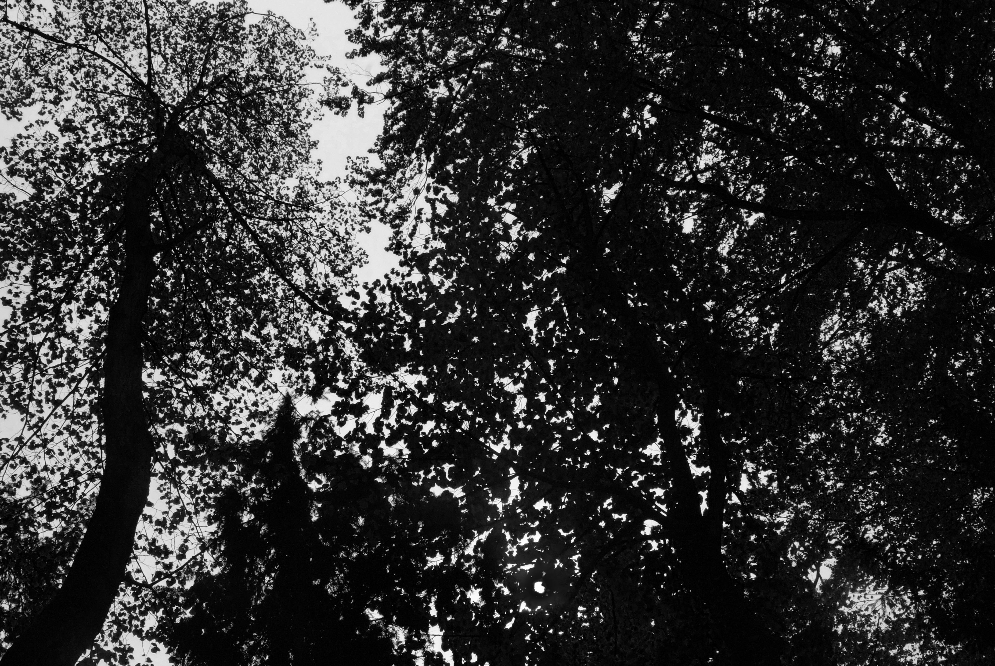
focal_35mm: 44
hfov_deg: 44.5
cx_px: 498
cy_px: 333
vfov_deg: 30.6
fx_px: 1217
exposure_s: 1/1140
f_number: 18
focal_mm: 29
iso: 1600
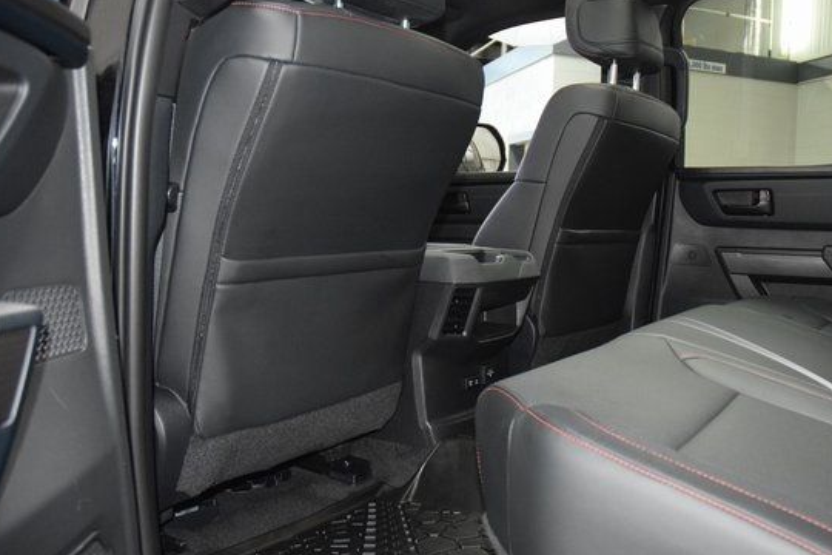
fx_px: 739
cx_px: 476
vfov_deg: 41.1
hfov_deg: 58.5
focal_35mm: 32
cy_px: 297
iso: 3200
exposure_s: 1/50
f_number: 3.5
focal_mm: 18
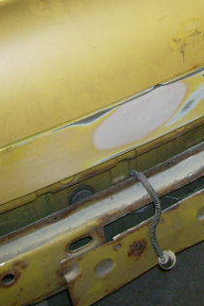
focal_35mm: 72
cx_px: 200
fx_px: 612
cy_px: 80
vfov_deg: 27.7
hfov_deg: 18.5
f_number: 2.8
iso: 100
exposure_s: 1/60
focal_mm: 5.95
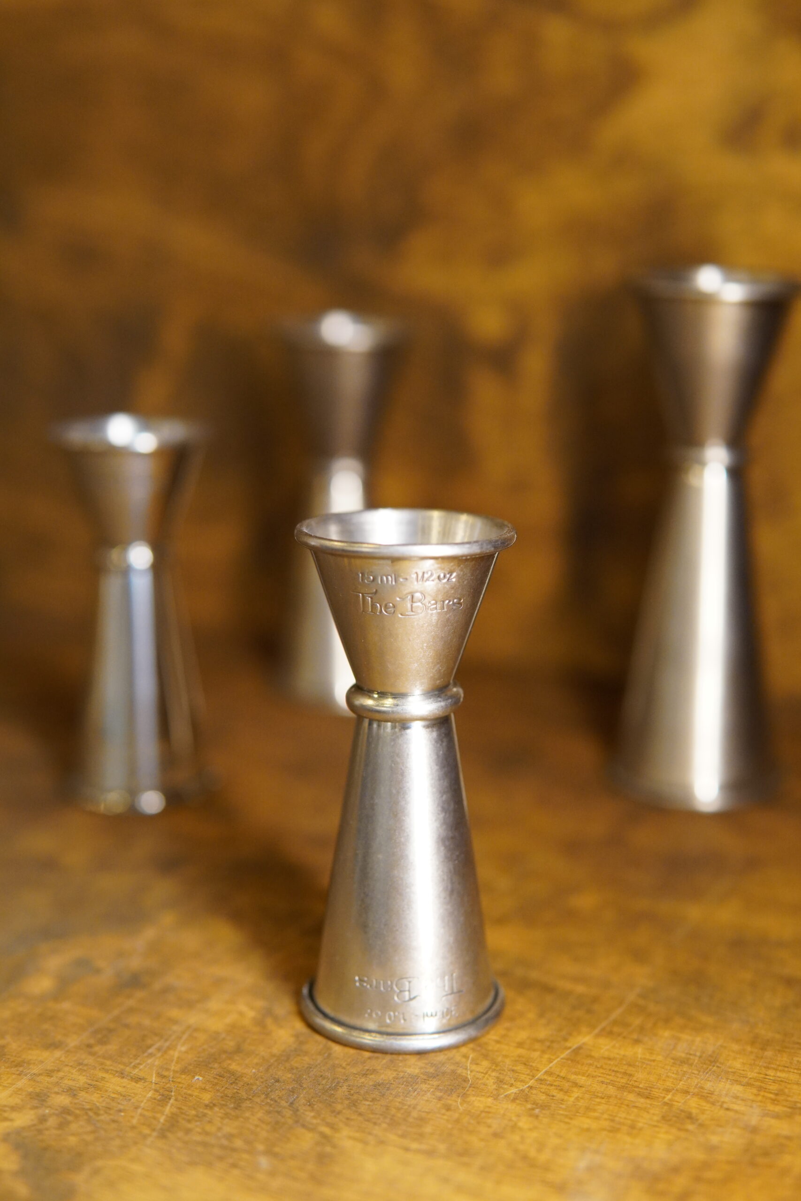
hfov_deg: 29.9
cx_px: 400
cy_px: 600
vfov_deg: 43.6
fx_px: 1502
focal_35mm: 45
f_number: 2.2
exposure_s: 1/160
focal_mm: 30
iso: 1600
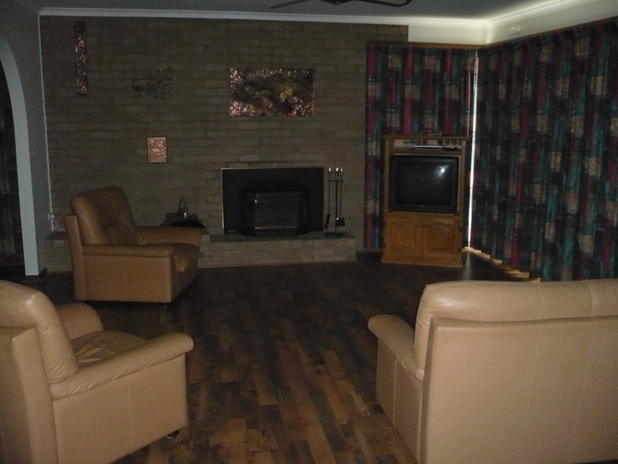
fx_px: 625
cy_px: 232
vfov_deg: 40.7
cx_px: 309
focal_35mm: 35
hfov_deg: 52.6
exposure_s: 1/30
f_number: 2.8
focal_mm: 5.8
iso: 640
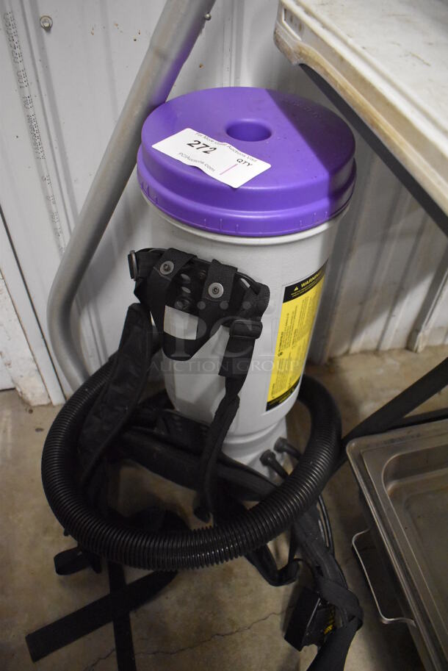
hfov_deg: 48.0
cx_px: 224
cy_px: 336
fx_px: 503
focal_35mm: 27
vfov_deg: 67.3
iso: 7200
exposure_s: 1/125
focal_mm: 18
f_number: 3.5
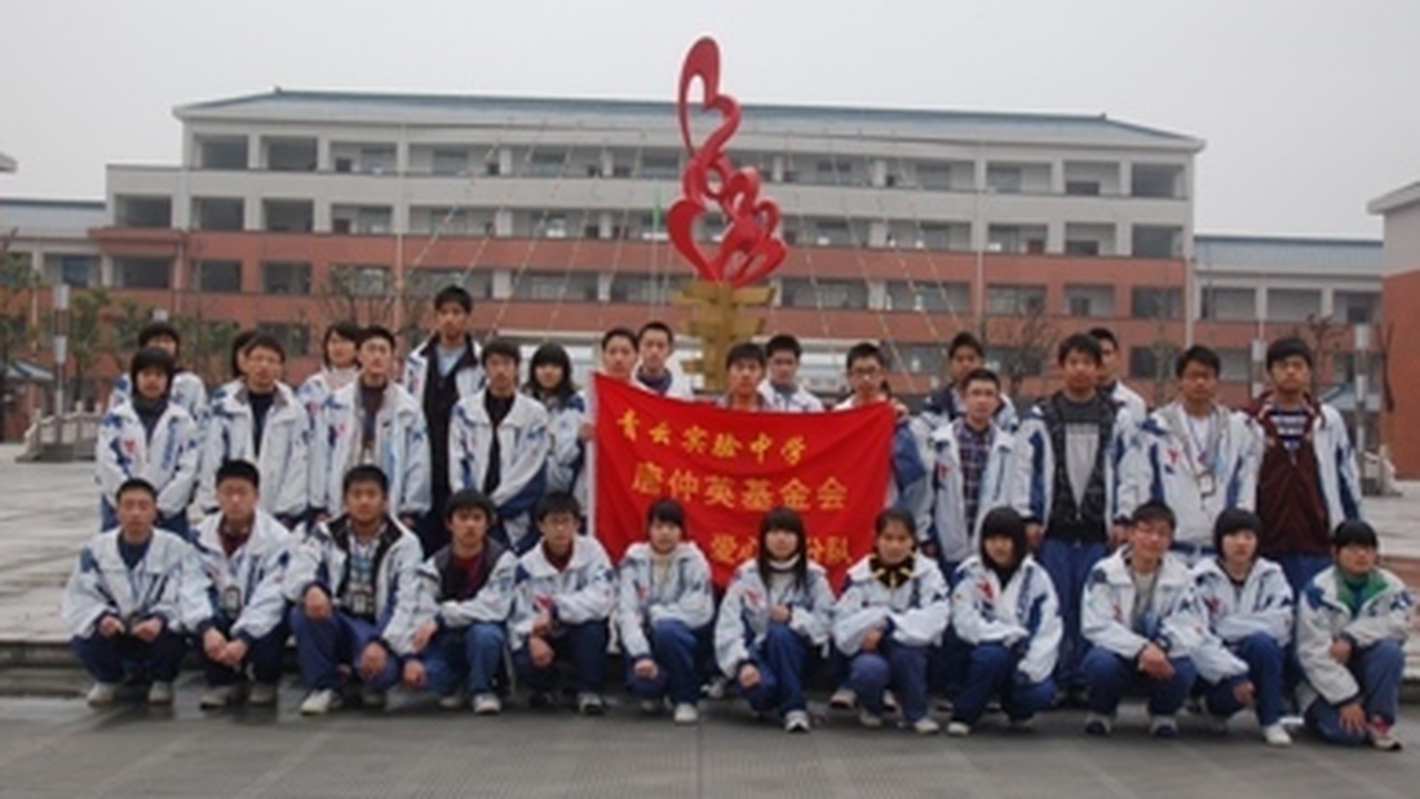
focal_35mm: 44
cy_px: 409
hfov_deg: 46.8
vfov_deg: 27.4
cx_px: 712
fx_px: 1640
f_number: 5
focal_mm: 27
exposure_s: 1/100
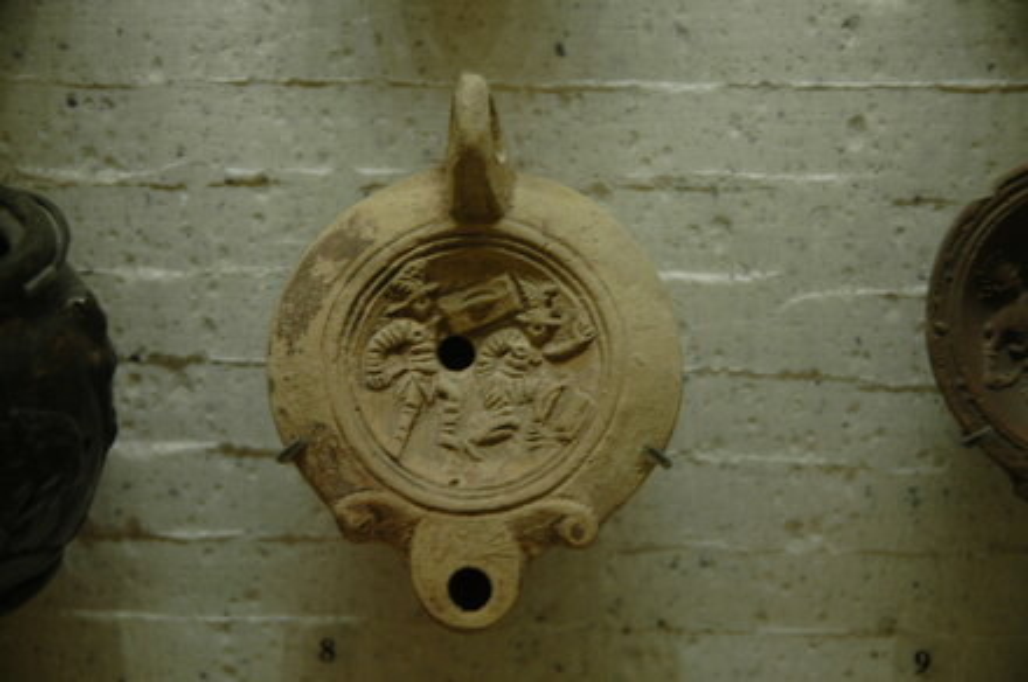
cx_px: 514
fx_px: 2994
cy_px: 341
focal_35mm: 105
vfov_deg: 13.0
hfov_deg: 19.5
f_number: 4.5
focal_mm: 70
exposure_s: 1/4
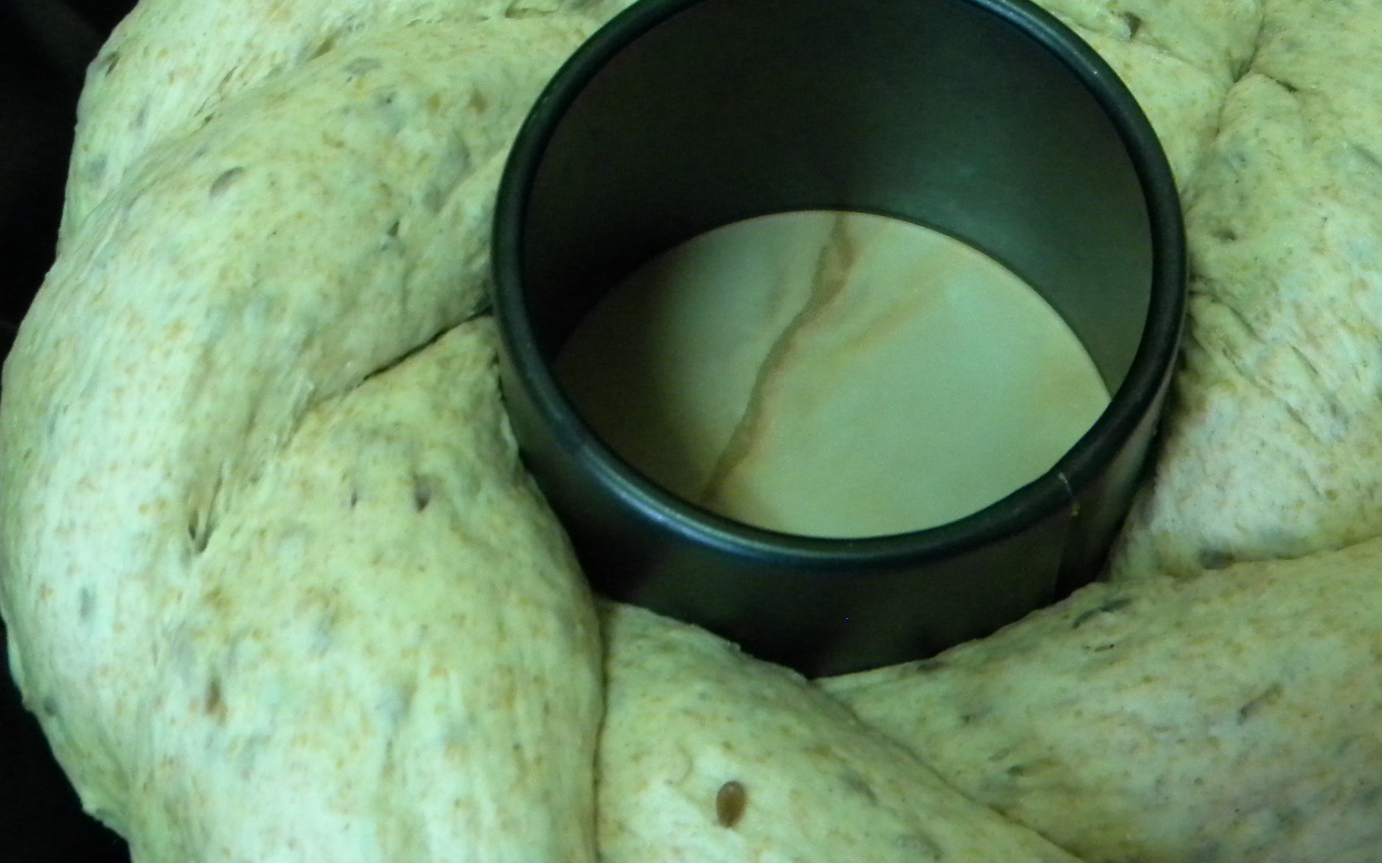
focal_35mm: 49
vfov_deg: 26.3
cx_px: 798
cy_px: 533
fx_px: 1845
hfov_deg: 41.0
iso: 400
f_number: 3.5
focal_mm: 5
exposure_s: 1/23
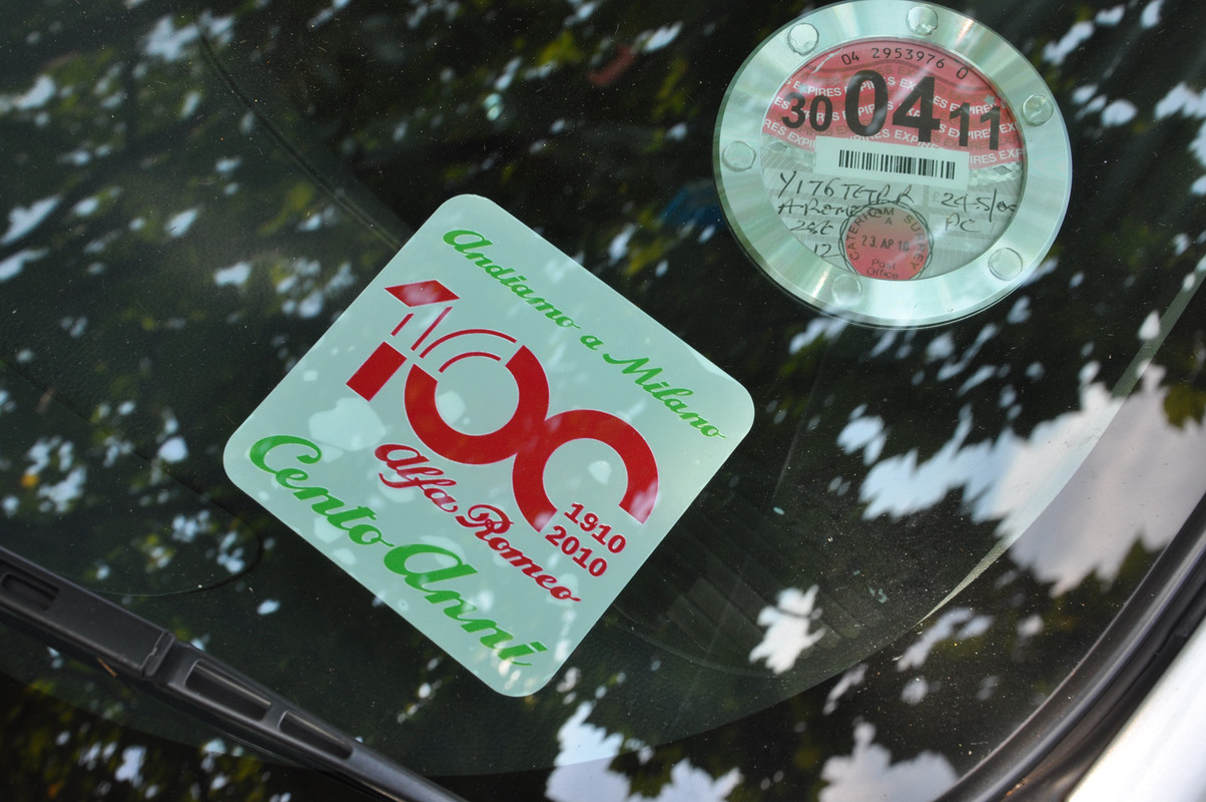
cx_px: 603
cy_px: 401
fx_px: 2008
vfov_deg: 22.6
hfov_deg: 33.4
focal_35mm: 60
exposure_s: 1/125
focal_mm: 40
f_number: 11
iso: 200
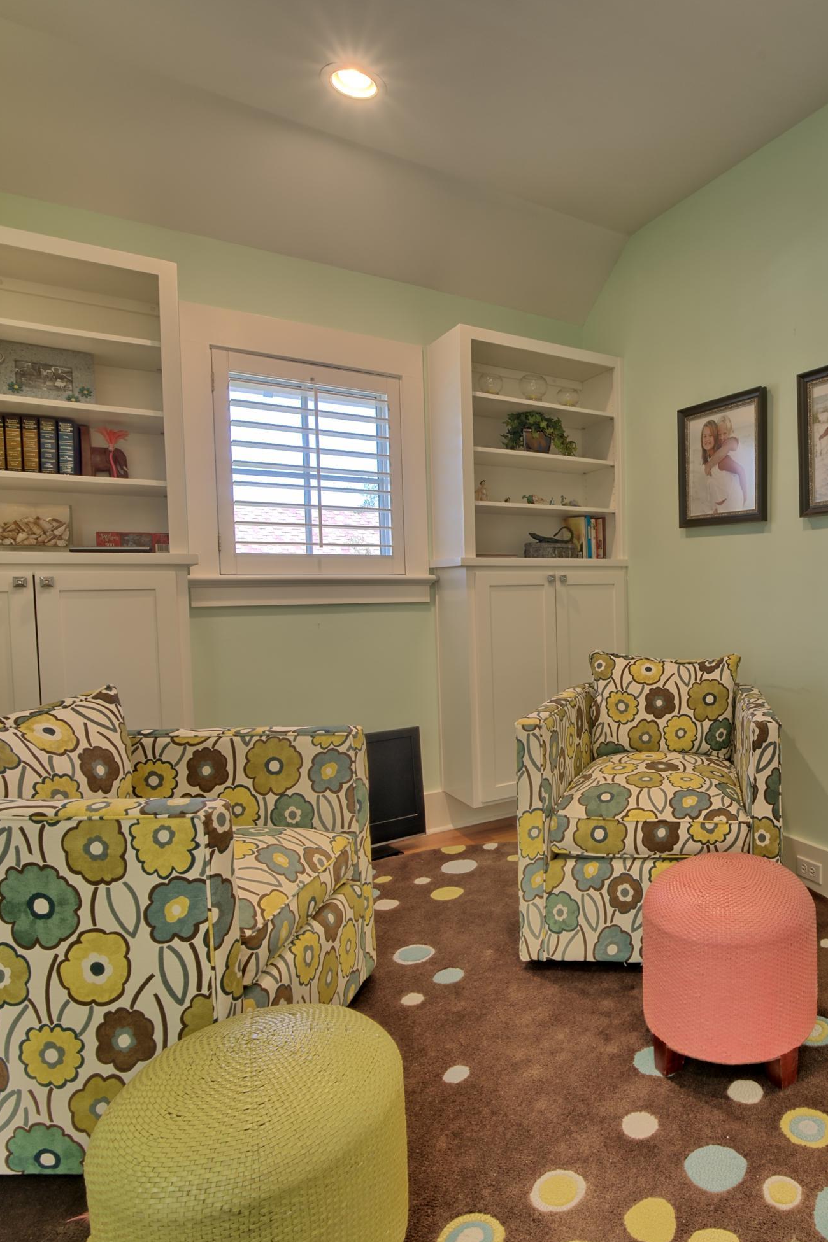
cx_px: 677
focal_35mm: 20
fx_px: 690
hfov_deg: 56.8
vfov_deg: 84.0
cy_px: 623
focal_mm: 13
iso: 200
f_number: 13
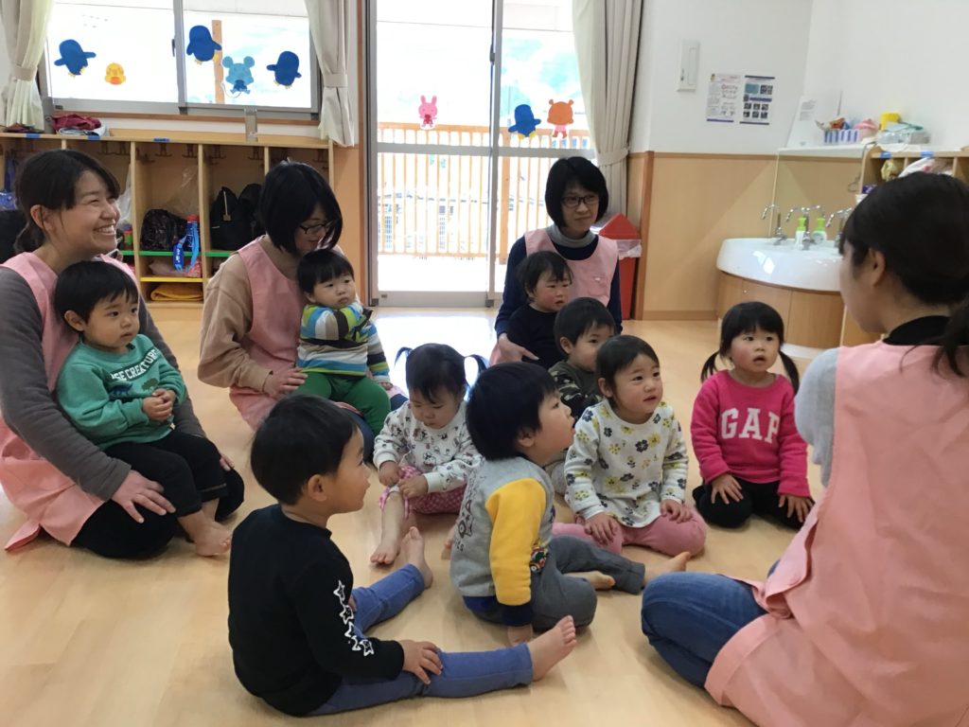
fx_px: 868
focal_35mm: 31
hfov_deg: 58.4
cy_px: 364
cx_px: 484
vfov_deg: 45.4
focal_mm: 3.3
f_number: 2.4
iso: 32
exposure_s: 1/30
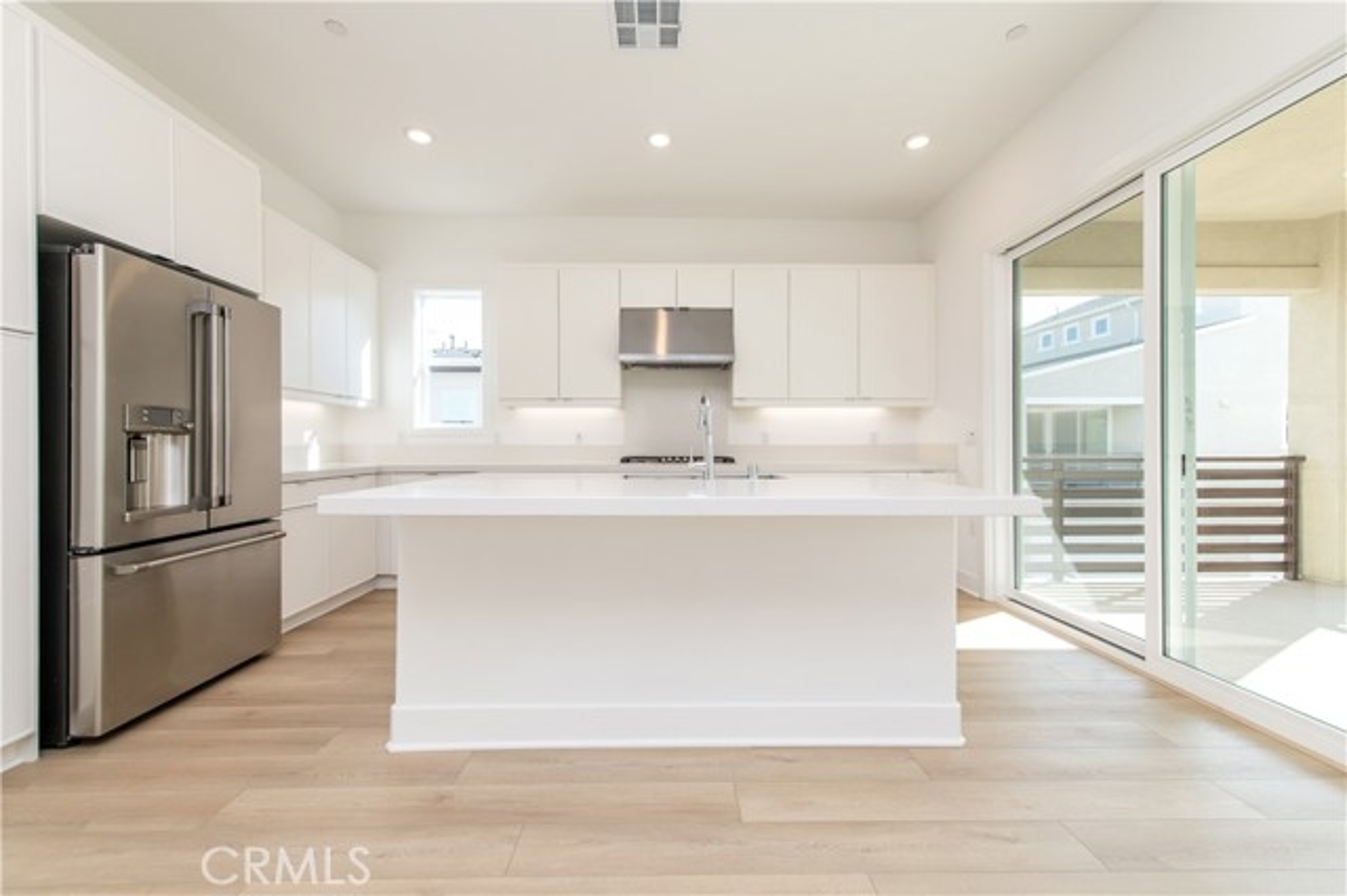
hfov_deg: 104.3
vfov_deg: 81.1
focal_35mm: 14
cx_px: 674
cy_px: 448
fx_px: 524
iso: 200
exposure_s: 1/125
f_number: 5.6
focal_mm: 14
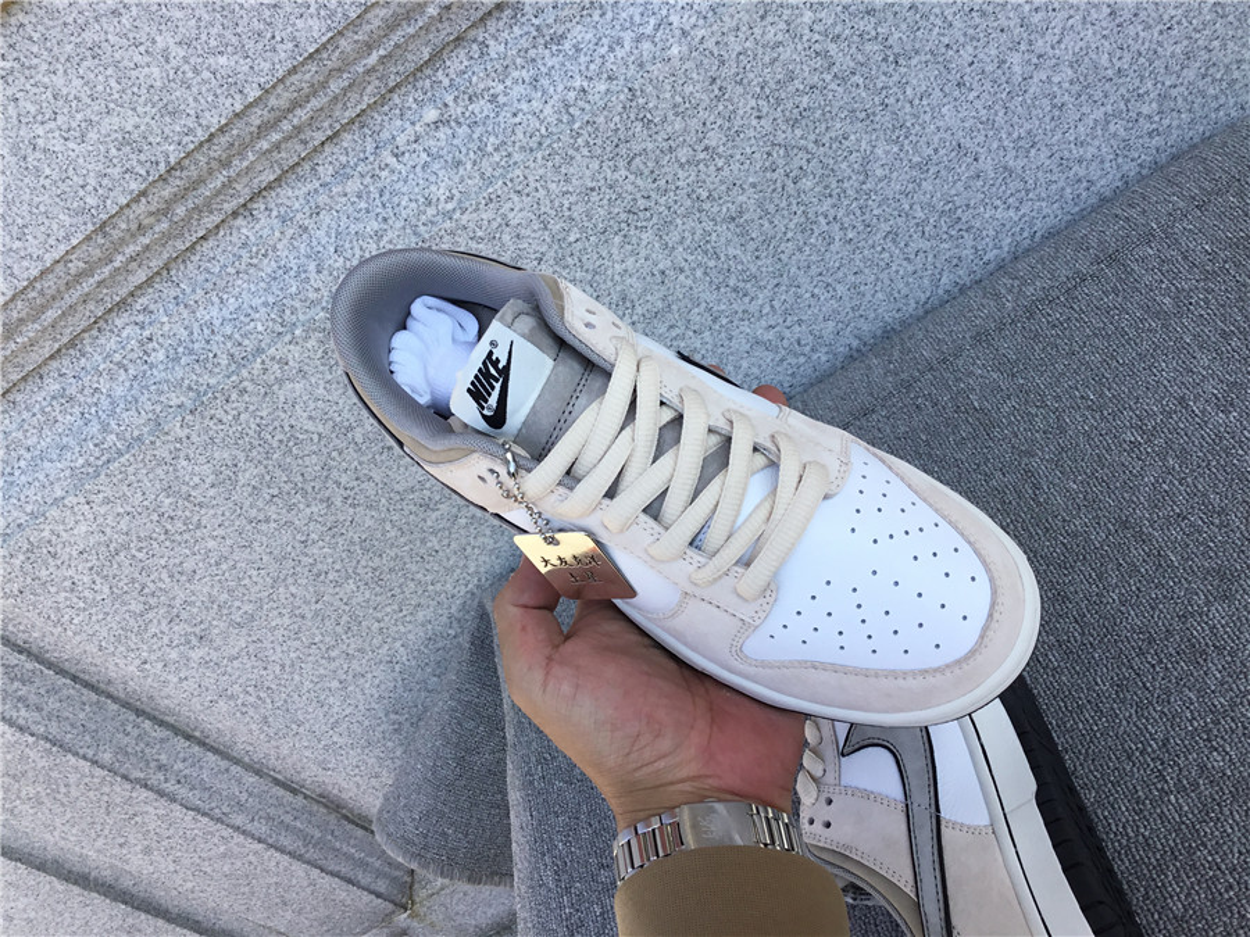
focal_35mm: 31
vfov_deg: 45.4
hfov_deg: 58.4
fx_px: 1119
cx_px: 625
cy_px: 468
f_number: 2.4
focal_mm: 3.3
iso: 25
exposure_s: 1/570
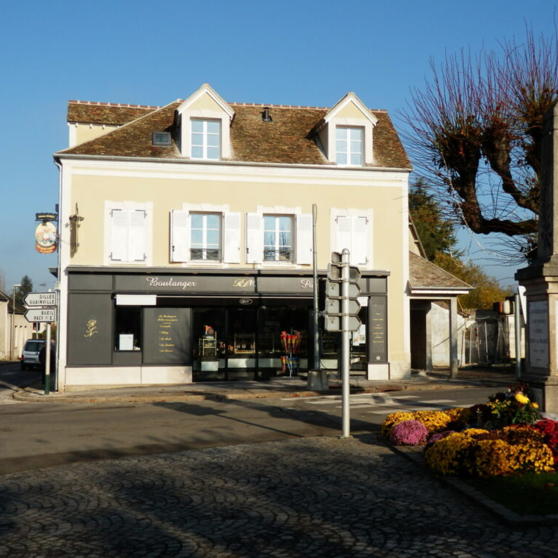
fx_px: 802
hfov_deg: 38.3
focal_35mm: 44
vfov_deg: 38.3
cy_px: 281
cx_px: 314
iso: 80
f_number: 10.1
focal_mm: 6.6
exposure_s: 1/125
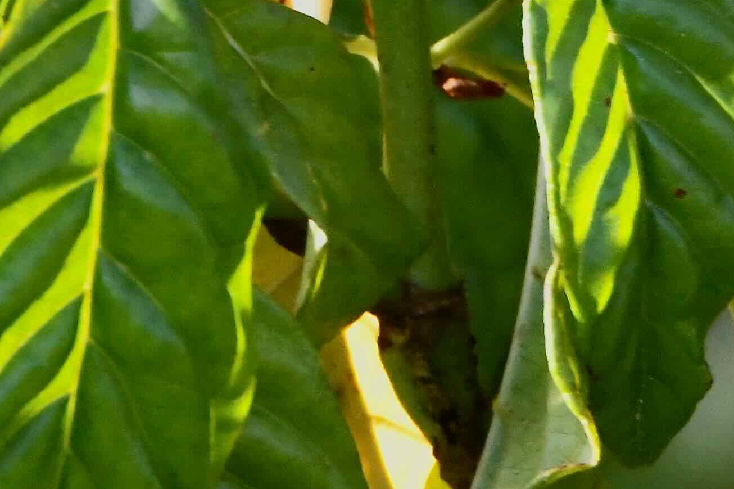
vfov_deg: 0.5
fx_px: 57214
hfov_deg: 0.7
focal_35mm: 2807
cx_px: 647
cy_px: -325
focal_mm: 600
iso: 4000
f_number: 11
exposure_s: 1/500
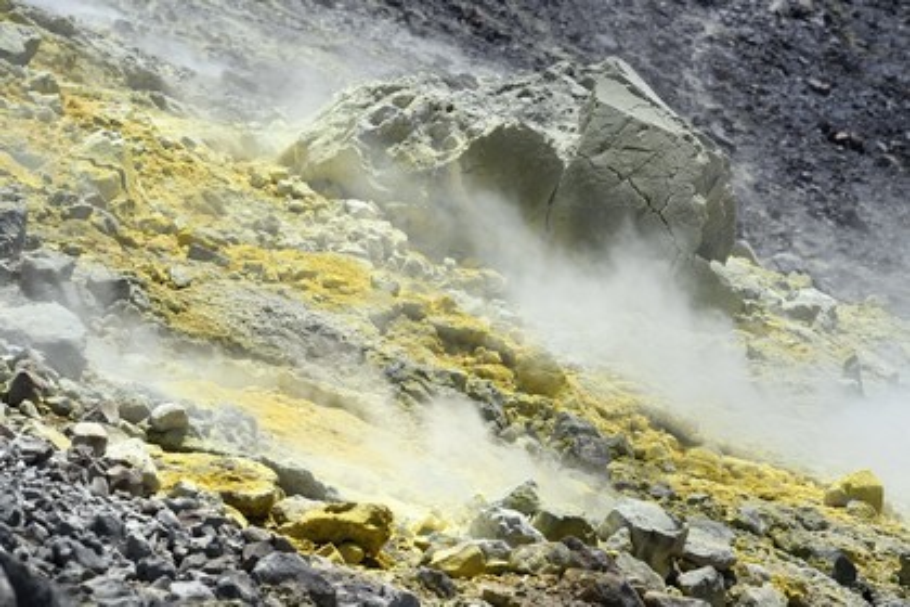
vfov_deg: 6.9
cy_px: 304
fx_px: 5055
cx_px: 455
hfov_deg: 10.3
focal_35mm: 200
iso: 200
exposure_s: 1/320
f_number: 13
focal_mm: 200
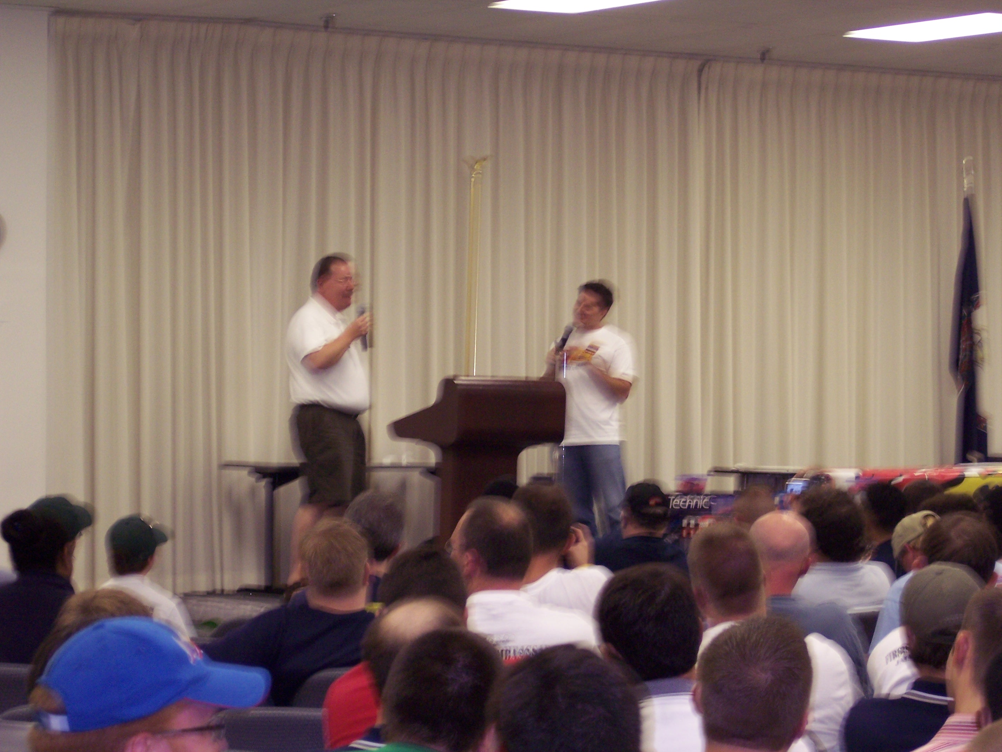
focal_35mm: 117
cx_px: 501
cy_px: 376
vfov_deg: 12.7
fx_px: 3387
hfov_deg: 16.8
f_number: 4.8
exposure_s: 1/8
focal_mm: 24
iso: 140
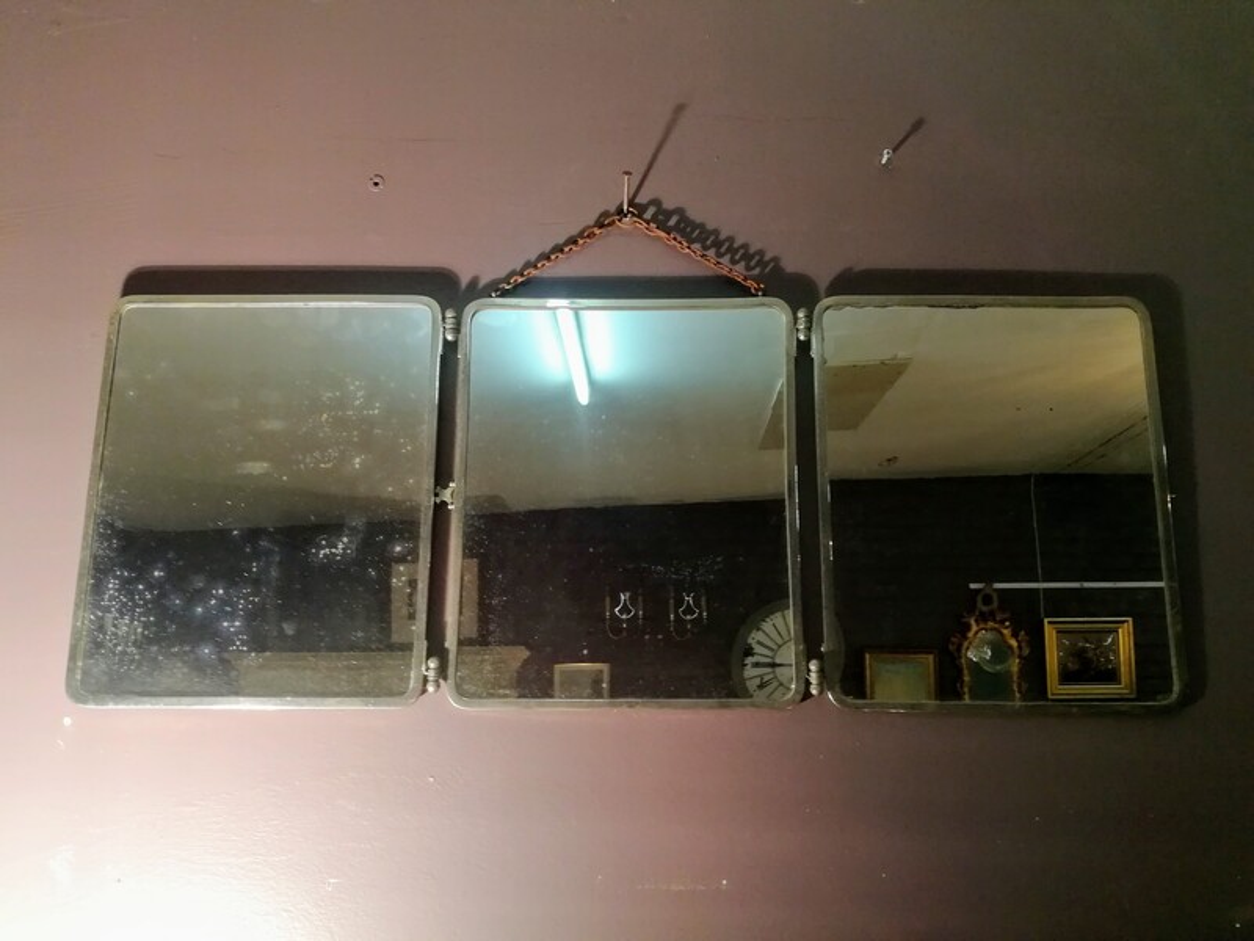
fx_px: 1123
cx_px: 627
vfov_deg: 45.4
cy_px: 470
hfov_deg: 58.4
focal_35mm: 31
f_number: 2.2
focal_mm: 3.83
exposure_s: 1/33.3
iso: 160
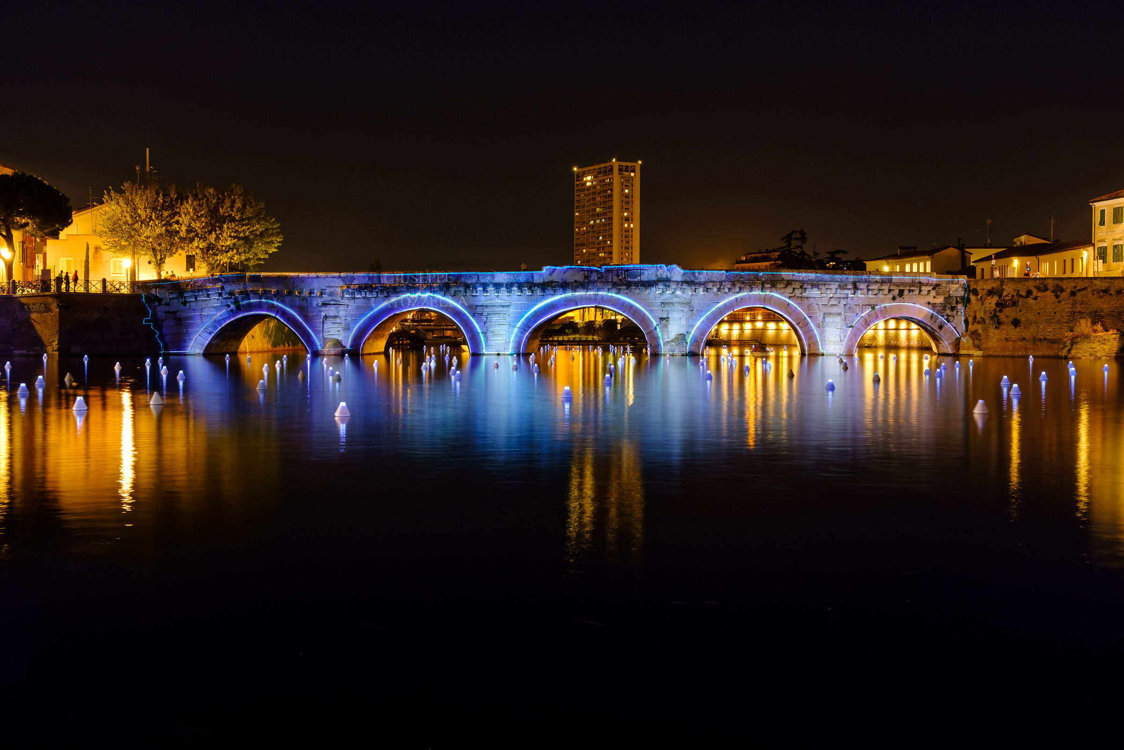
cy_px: 375
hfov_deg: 46.4
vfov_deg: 31.9
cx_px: 562
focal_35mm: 42
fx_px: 1311
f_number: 8
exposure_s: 10
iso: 80
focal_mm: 27.7
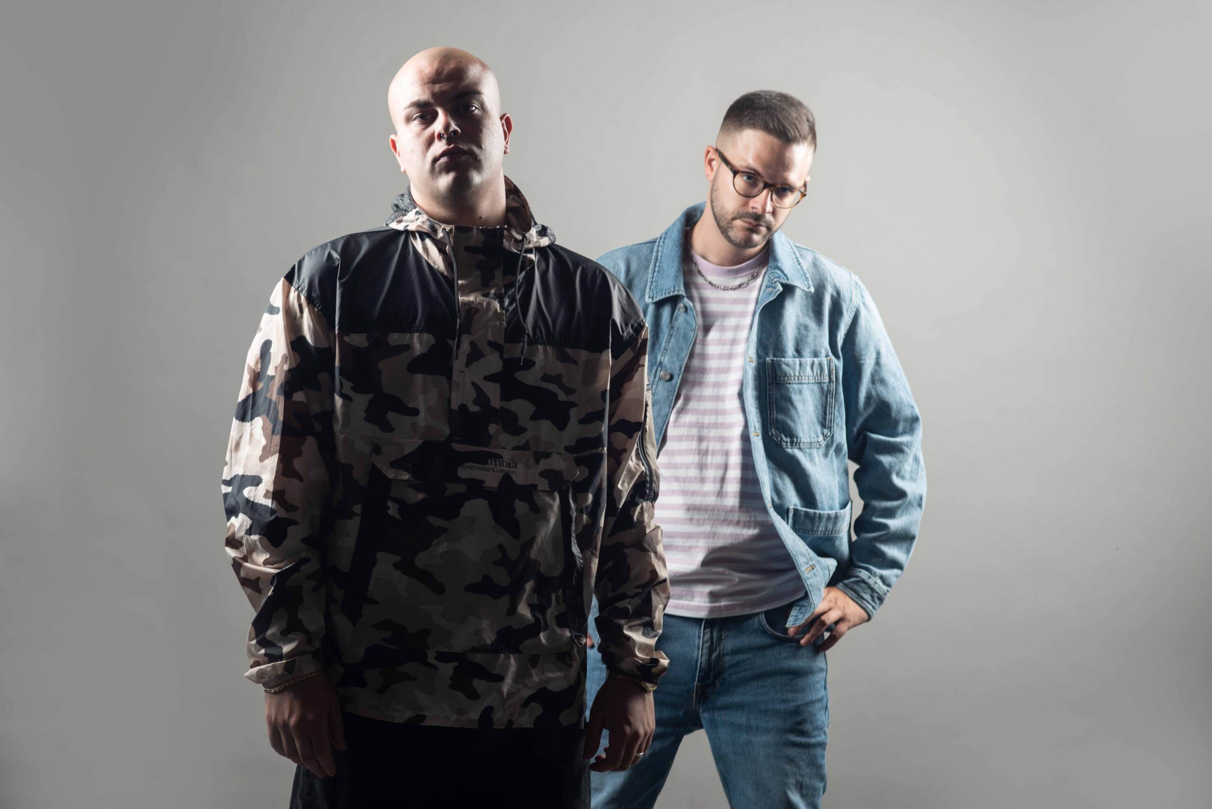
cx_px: 606
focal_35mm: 85
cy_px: 404
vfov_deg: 16.1
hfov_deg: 23.9
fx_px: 2863
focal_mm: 85
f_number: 5.6
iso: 100
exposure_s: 1/160
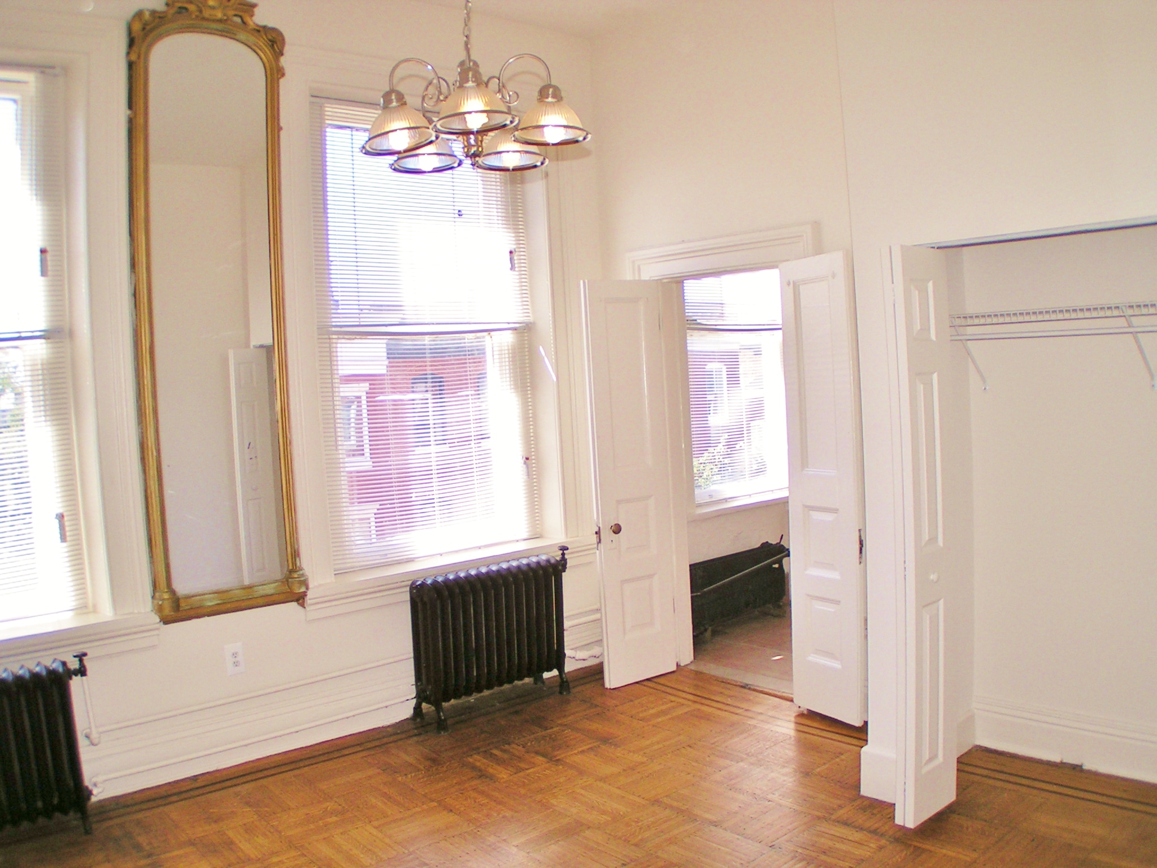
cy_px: 434
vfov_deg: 37.7
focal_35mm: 38
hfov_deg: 49.0
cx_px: 578
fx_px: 1270
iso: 50
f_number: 2.8
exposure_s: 1/200
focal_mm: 5.8
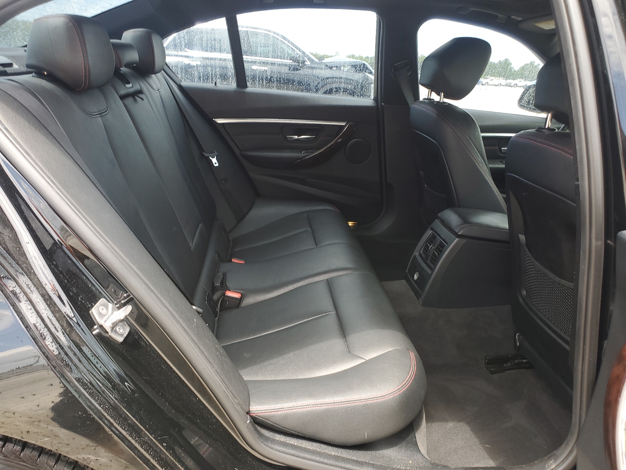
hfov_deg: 67.3
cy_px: 235
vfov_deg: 53.1
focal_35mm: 26
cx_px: 313
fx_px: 470
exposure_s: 1/133
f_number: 1.5
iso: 50
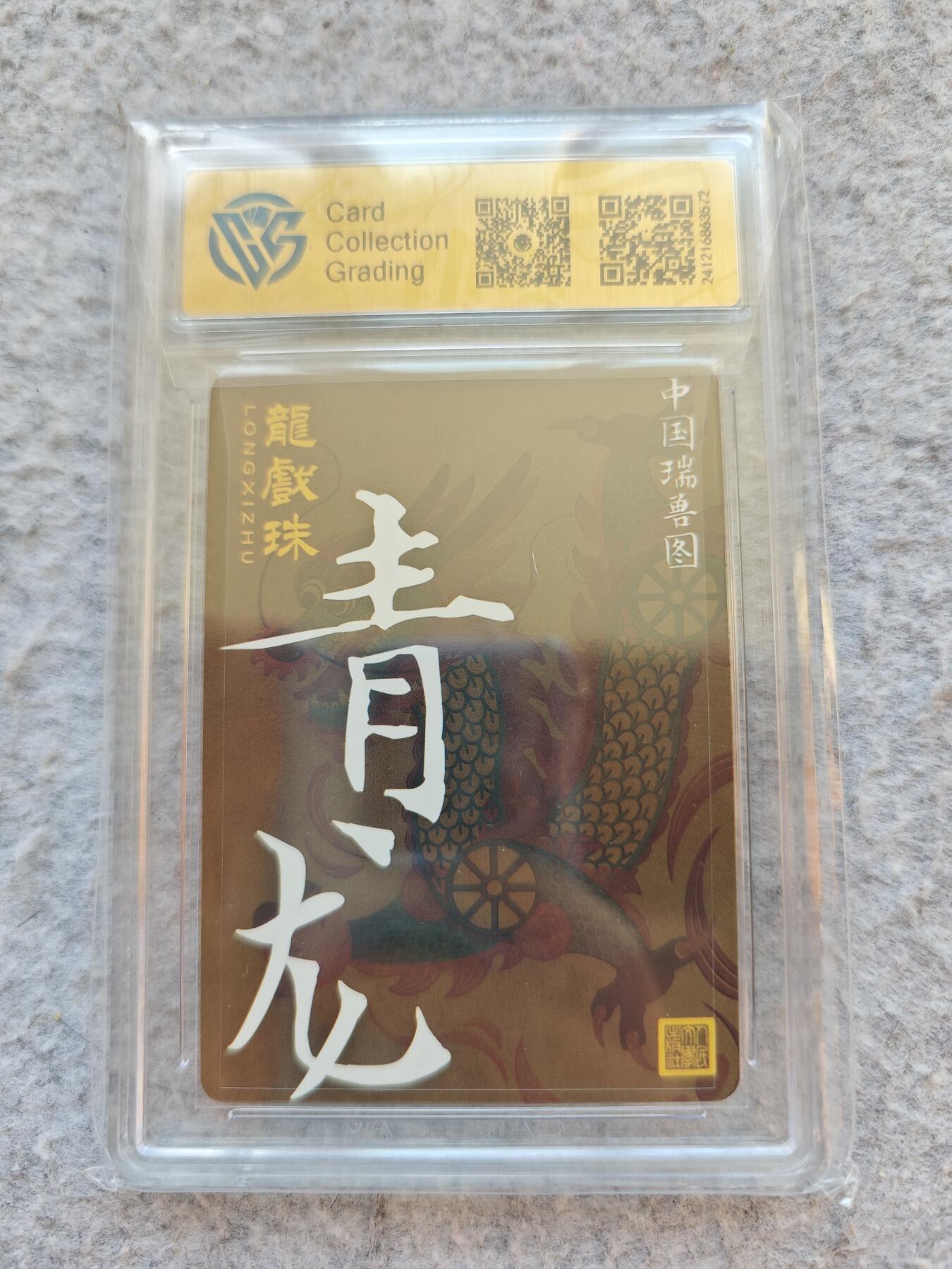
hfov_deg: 58.9
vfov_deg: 73.9
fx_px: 843
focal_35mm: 23
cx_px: 476
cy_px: 634
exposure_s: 1/100
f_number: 1.6
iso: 50
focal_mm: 6.55
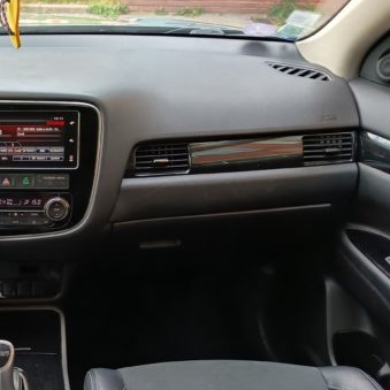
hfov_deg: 32.0
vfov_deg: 35.3
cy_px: 215
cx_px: -18
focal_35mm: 48
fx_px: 612
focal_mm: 5.24
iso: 162
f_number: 1.7
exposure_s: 1/50
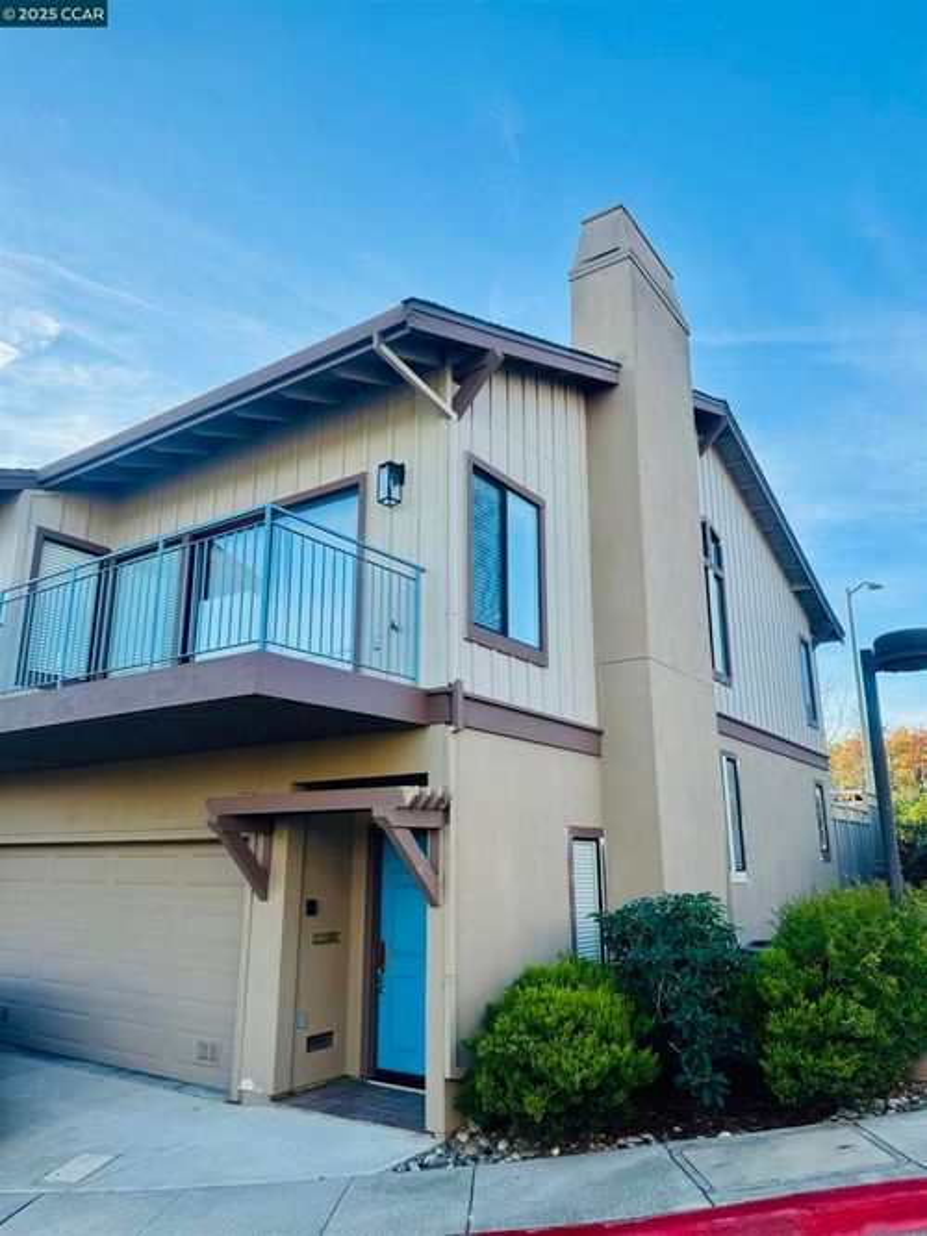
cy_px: 618
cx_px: 464
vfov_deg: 71.6
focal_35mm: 24
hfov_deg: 56.8
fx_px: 857
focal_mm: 6.76
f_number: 1.78
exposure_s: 1/1425
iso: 80
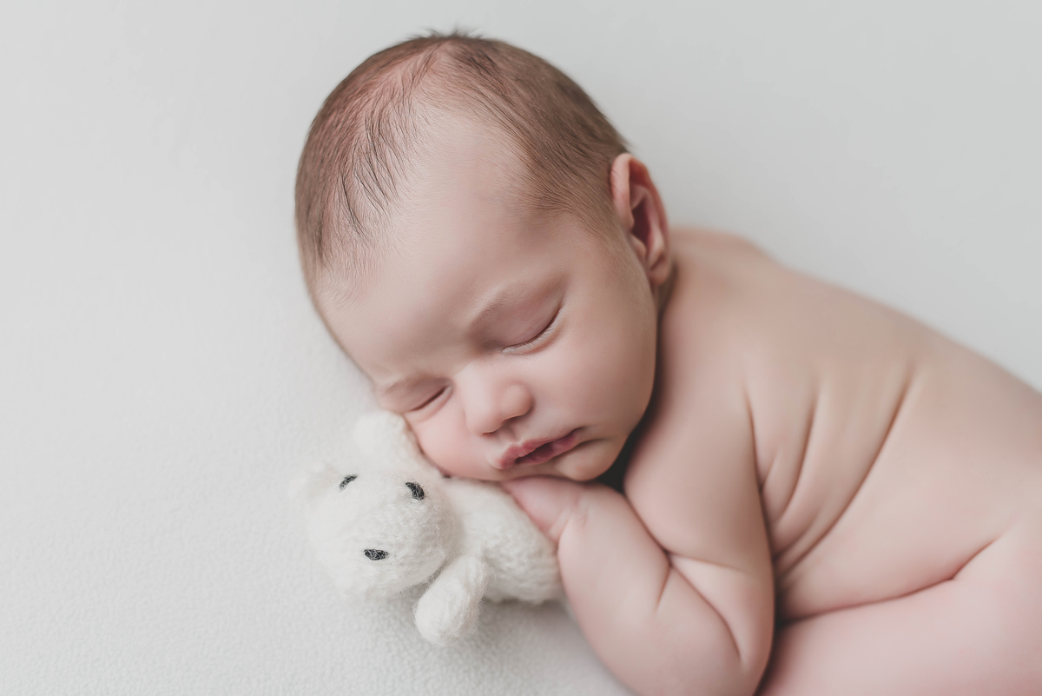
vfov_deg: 27.0
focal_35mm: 50
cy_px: 348
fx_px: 1448
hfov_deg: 39.6
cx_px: 521
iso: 100
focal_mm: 50
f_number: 2.5
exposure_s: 1/160
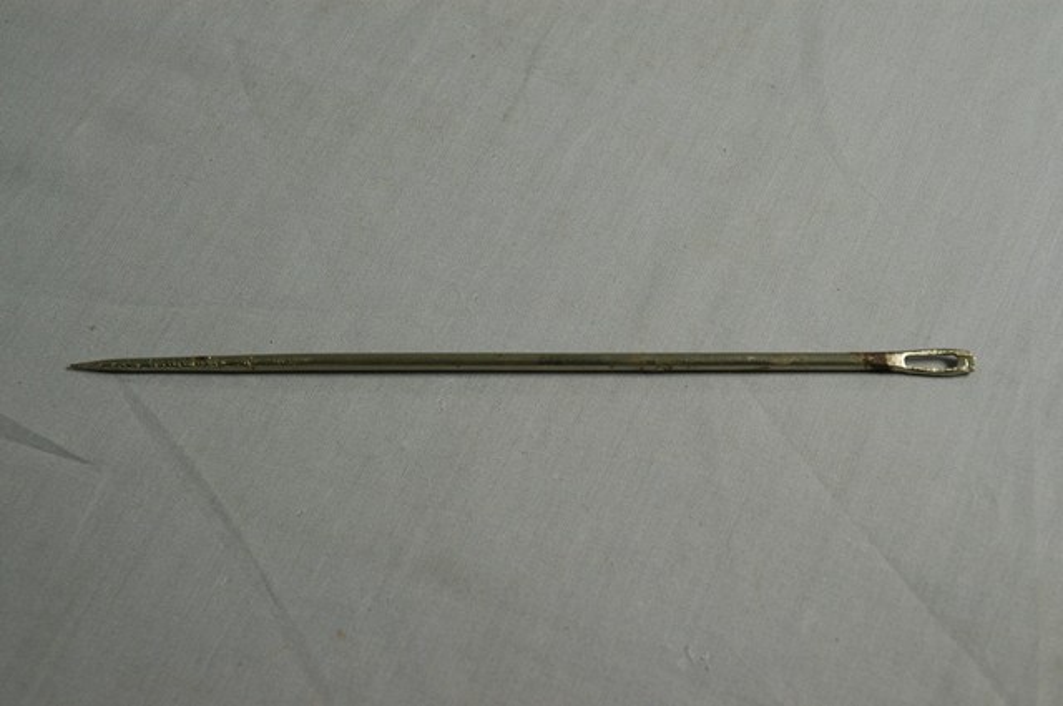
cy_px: 353
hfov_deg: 19.5
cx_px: 532
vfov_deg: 13.0
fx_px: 3096
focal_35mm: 105
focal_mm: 70
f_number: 10
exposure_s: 1/15
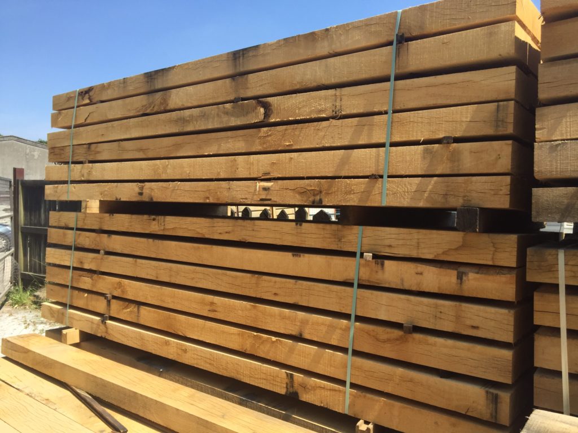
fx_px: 484
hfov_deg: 61.7
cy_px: 216
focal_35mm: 29
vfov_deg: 48.2
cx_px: 289
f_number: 2.2
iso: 32
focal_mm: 4.15
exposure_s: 1/1319
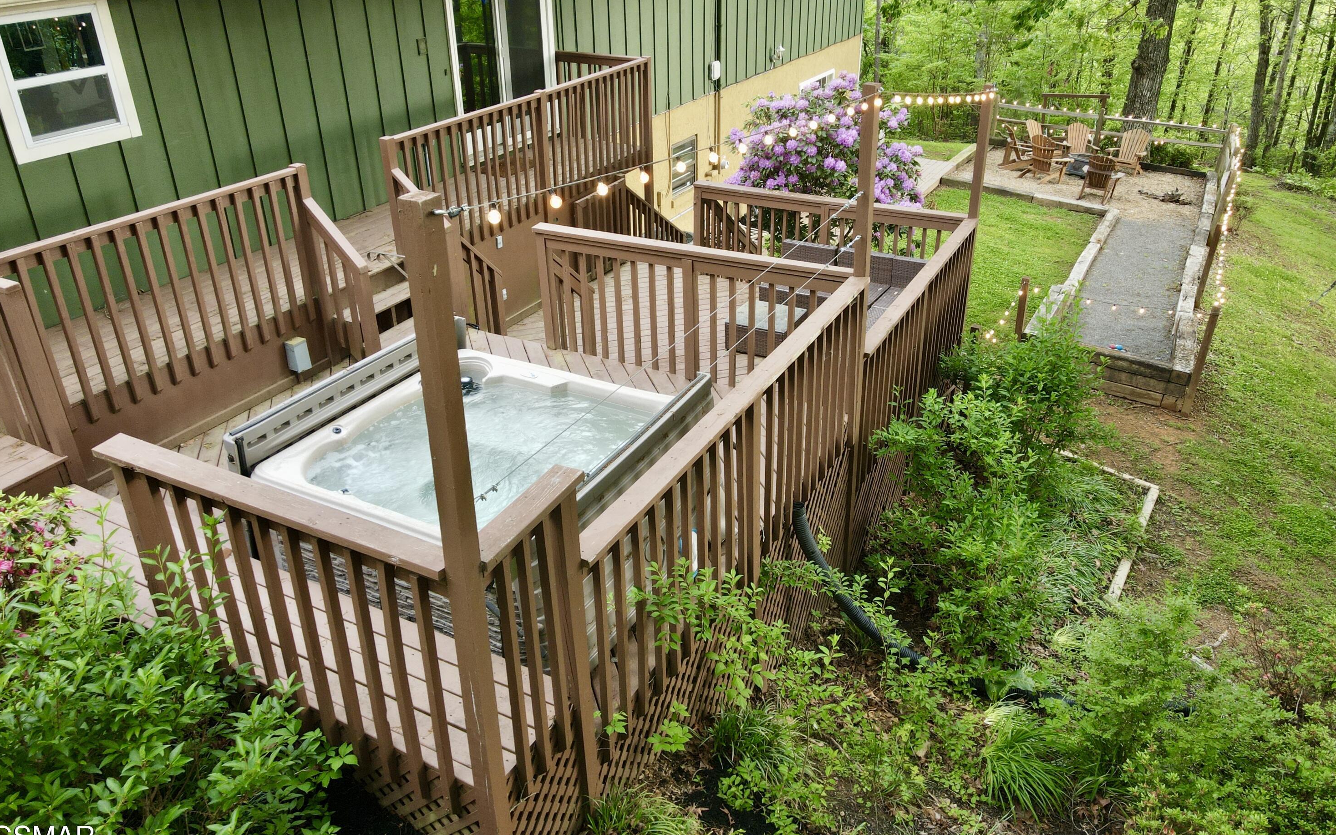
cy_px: 372
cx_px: 671
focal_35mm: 26
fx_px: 947
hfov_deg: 70.4
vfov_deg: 47.5
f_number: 2.8
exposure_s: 1/15
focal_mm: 4.5
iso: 250
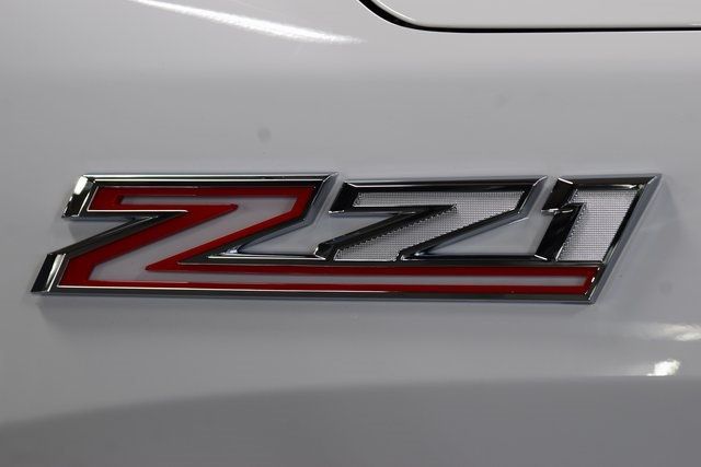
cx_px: 350
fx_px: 2045
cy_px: 234
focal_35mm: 105
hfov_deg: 19.5
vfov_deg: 13.0
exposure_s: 1/40
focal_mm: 70
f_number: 7.1
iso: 400
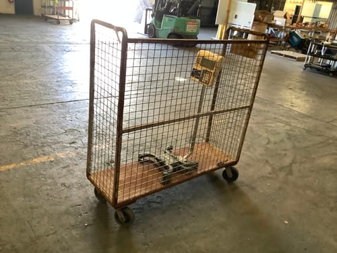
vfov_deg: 45.4
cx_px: 168
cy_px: 126
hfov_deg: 58.4
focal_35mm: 31
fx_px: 302
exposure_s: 1/50
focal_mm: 3.3
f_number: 2.4
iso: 200
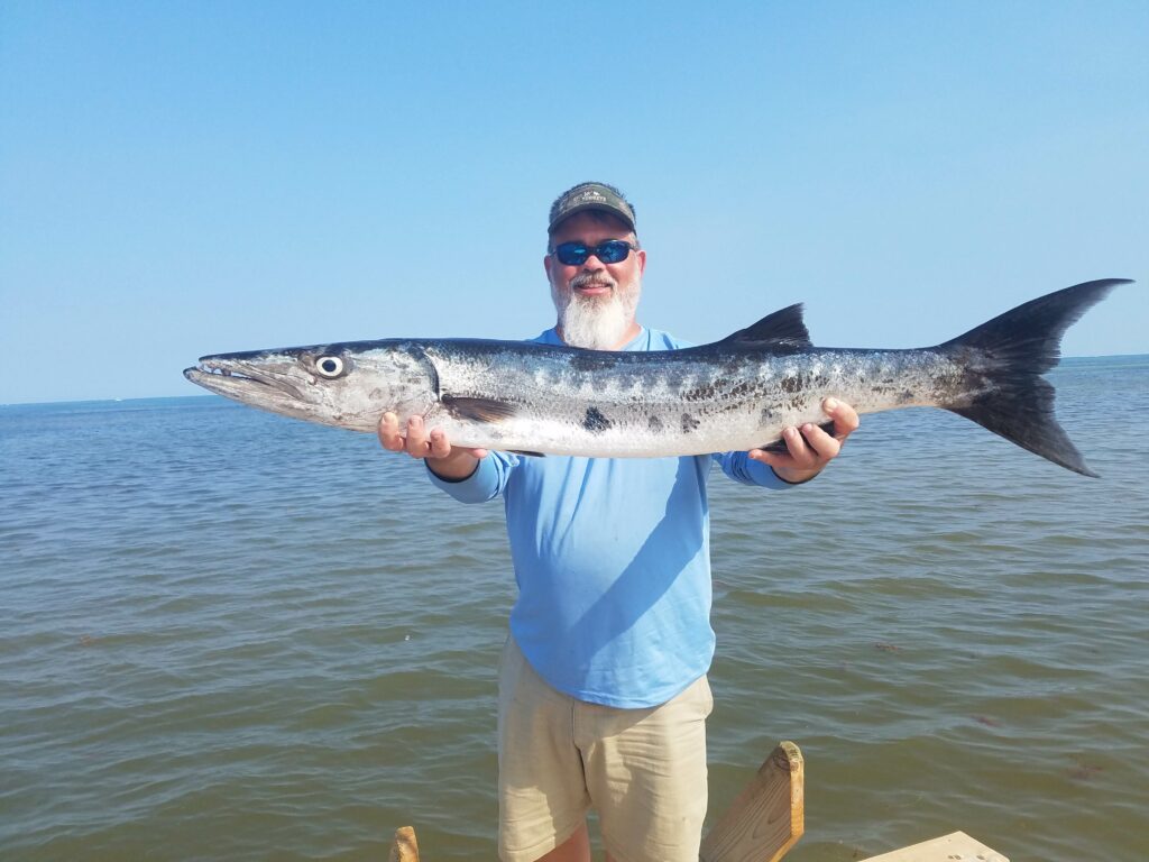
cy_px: 431
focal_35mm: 26
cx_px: 574
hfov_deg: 67.3
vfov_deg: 53.1
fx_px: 863
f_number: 1.7
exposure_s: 1/2184
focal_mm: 4.2
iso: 50
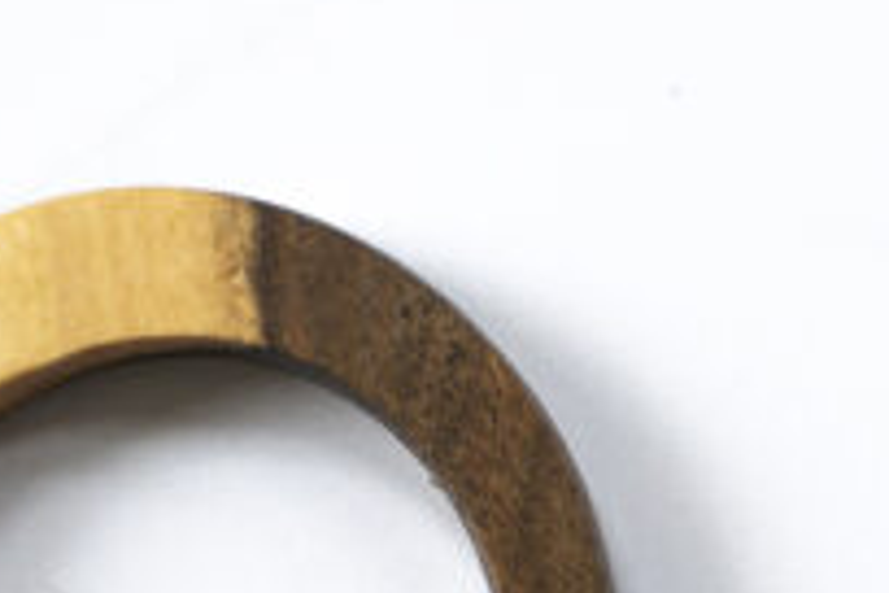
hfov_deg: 9.3
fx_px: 5432
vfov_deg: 6.1
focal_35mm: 220
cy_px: 988
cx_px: 784
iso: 250
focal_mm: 50
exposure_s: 1/125
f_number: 4.5
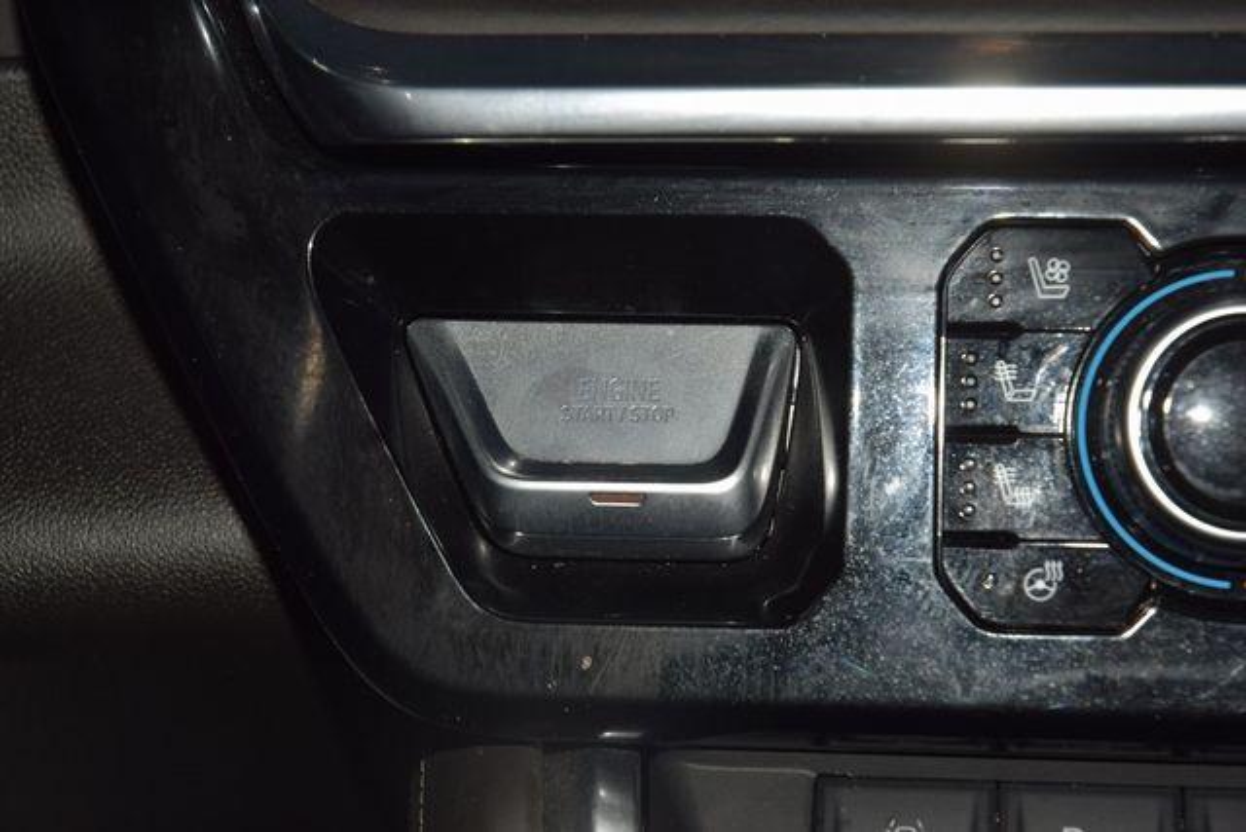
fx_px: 3635
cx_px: 623
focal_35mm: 105
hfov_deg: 19.5
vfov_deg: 13.0
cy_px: 416
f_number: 8
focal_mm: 70
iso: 100
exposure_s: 1/125
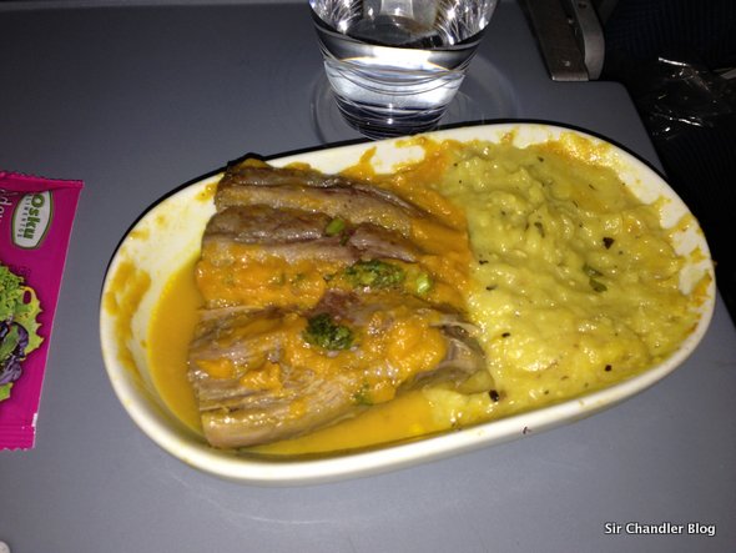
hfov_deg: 55.3
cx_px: 368
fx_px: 702
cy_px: 276
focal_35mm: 33
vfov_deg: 43.0
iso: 50
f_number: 2.4
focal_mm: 4.13
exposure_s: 1/63
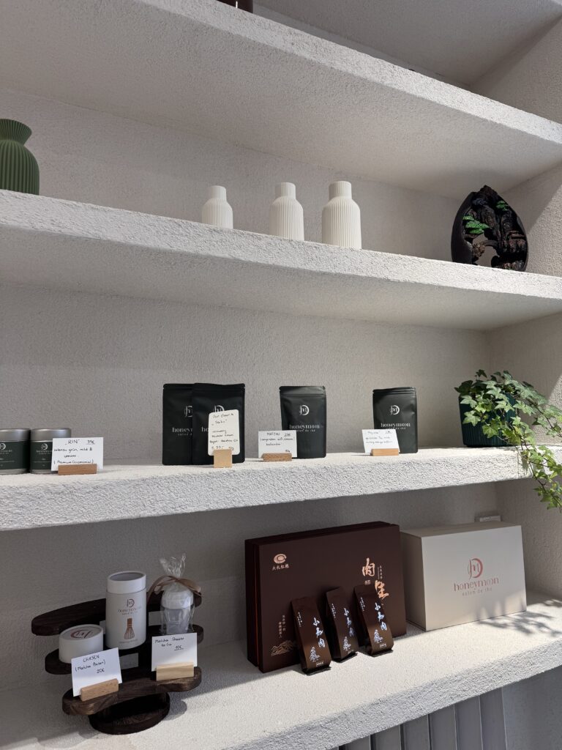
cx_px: 281
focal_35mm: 24
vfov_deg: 71.6
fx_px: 520
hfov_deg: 56.8
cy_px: 375
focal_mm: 6.76
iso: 80
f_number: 1.78
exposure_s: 1/120
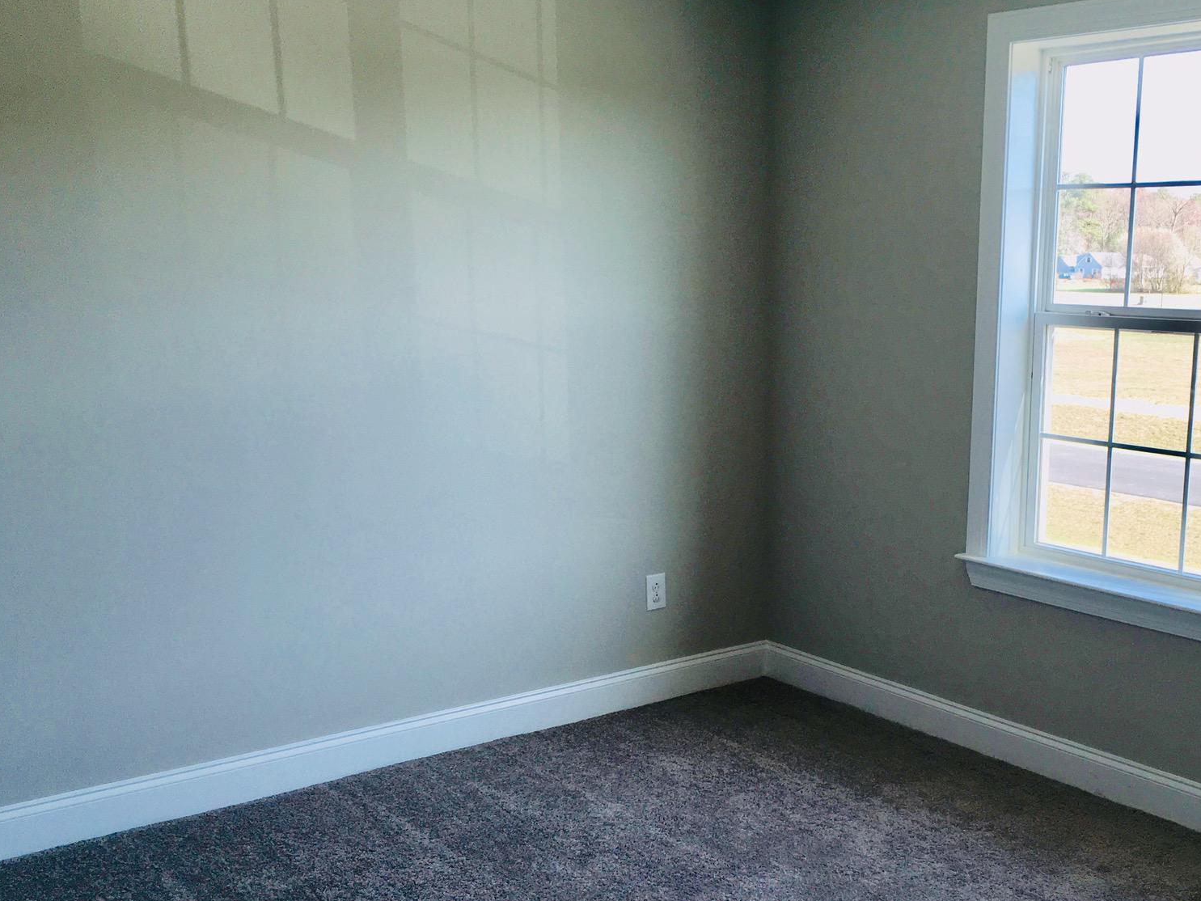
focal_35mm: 40
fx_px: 1388
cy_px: 550
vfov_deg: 35.8
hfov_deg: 45.9
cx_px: 820
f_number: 2.2
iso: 25
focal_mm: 4.15
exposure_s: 1/163
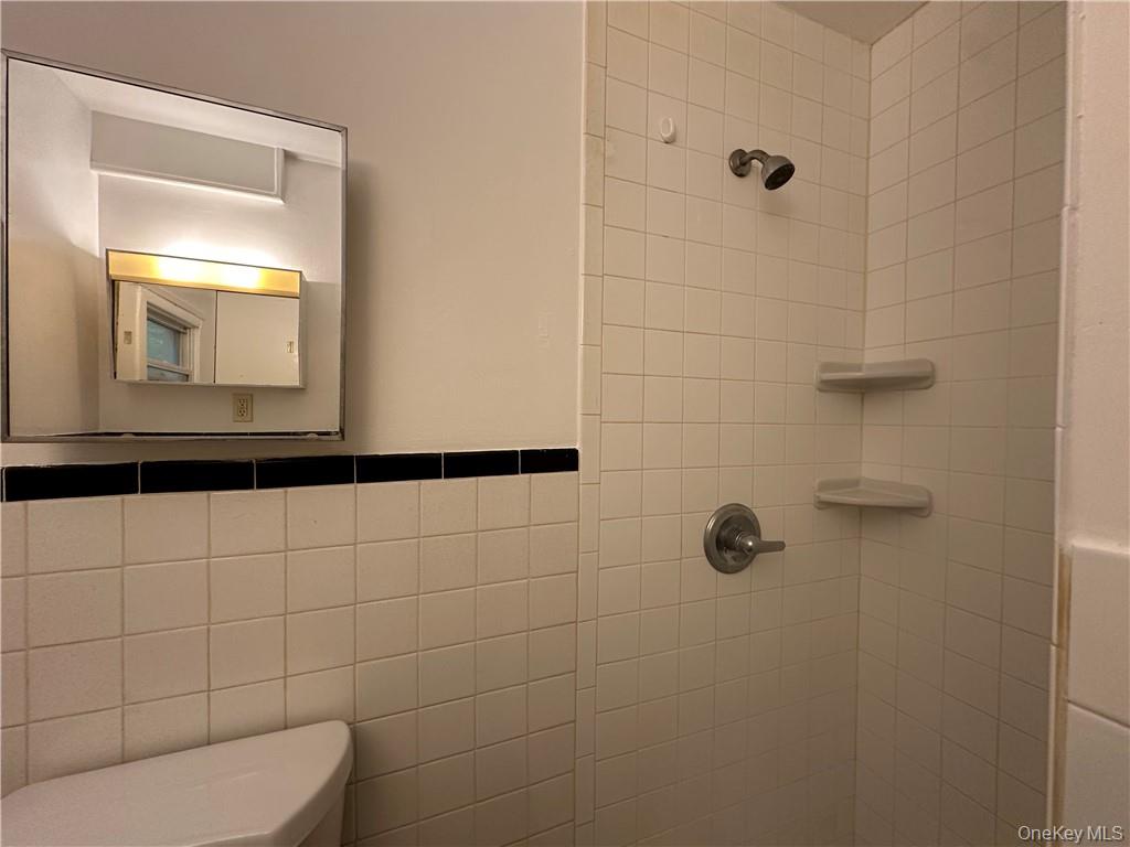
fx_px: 457
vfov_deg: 85.7
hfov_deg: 102.1
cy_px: 424
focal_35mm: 14
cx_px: 565
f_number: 2.2
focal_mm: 2.22
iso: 200
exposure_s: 1/120
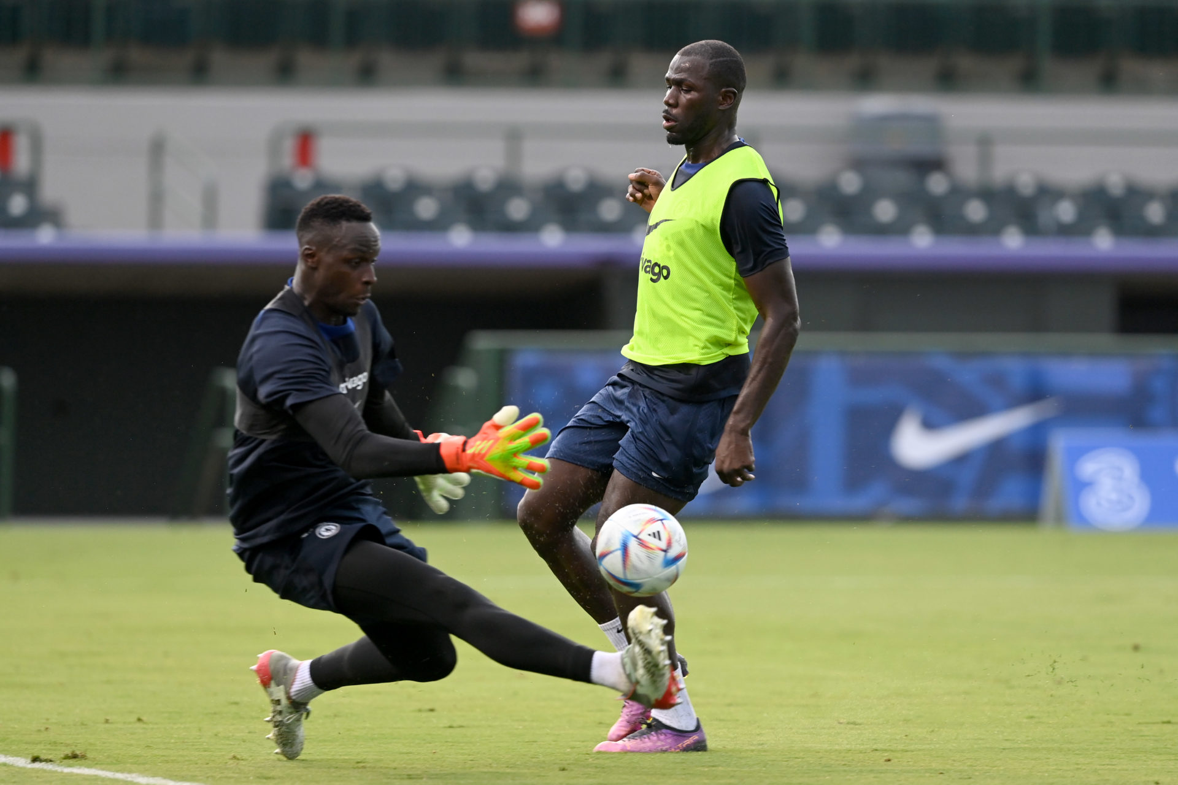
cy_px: 392
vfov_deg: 3.4
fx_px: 13088
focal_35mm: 400
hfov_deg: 5.2
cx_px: 589
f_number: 4
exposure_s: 1/1000
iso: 2000
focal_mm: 400
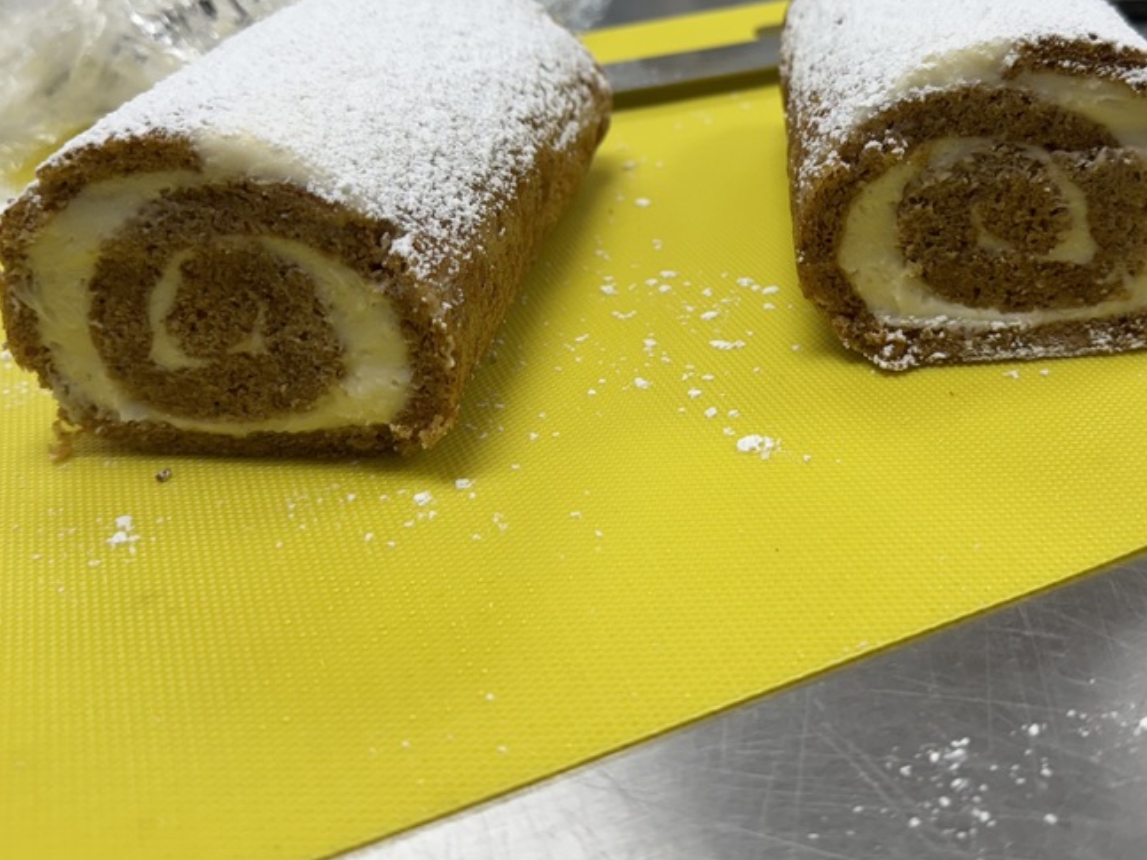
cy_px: 296
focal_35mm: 38
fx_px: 1259
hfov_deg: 48.6
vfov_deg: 37.4
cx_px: 702
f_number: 1.78
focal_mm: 6.76
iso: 80
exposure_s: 1/120
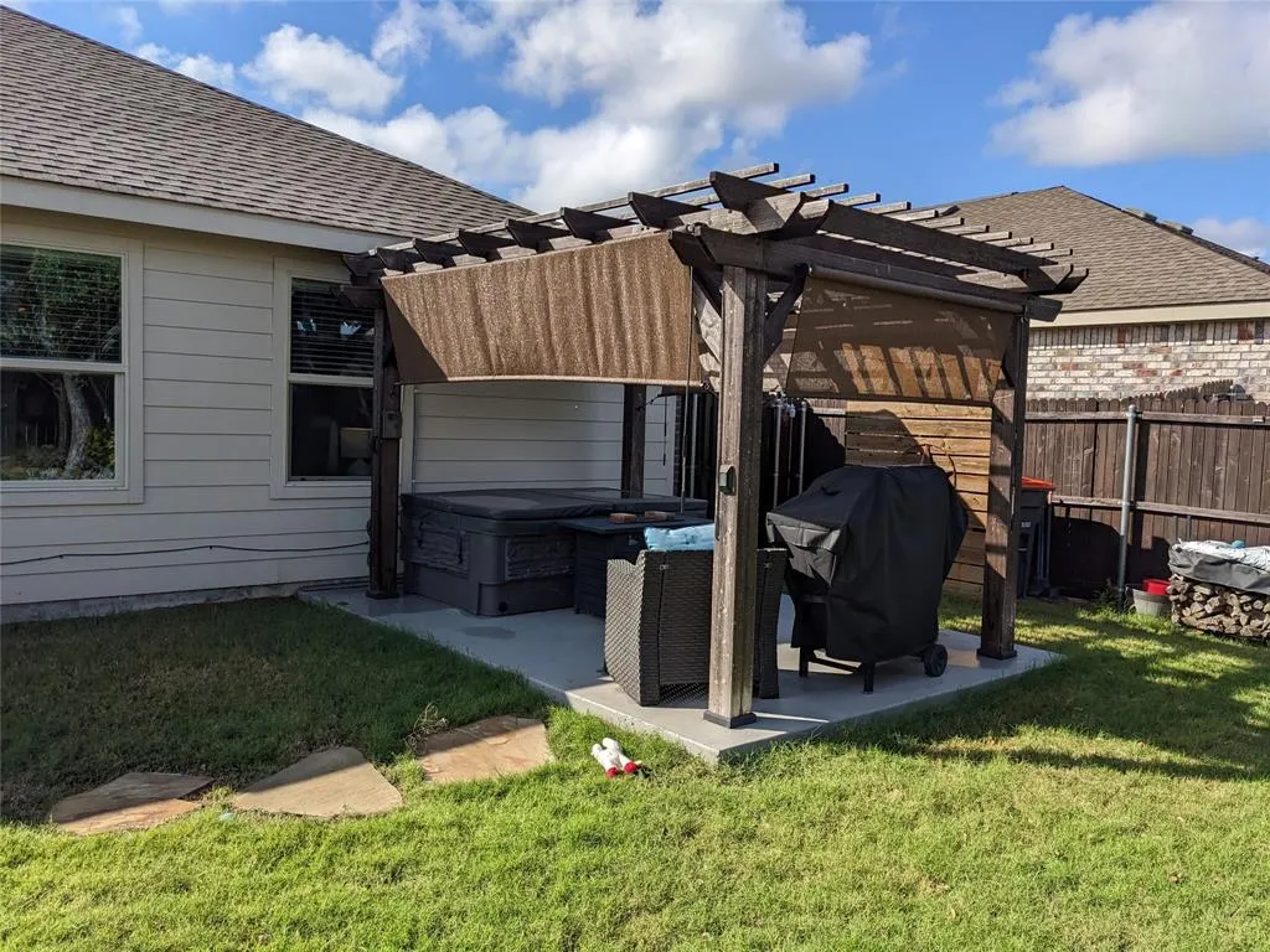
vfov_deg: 51.4
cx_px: 635
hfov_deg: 65.3
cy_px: 476
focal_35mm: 27
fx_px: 991
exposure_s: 1/3906
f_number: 1.73
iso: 55
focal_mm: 4.38
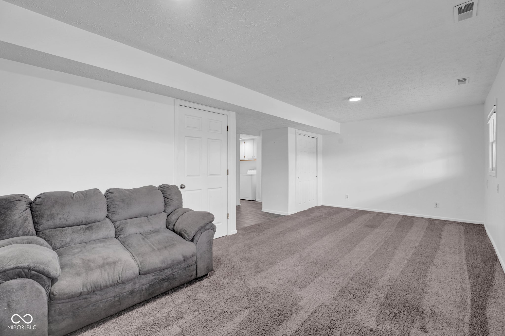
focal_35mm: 16
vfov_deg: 73.7
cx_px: 252
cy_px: 168
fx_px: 224
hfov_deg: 96.7
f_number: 8
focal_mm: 16
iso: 100
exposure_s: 1/1.25
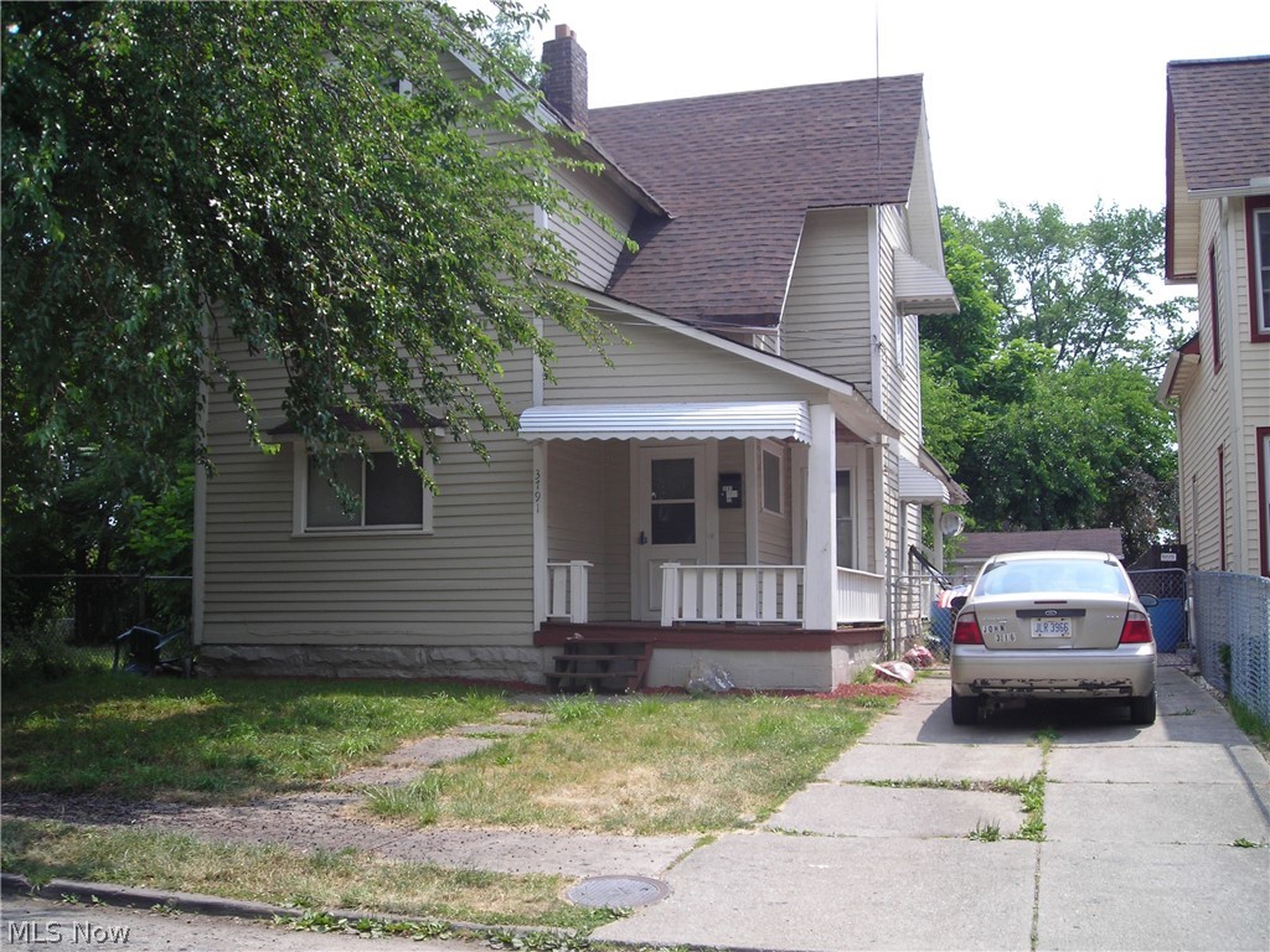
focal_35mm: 38
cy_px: 476
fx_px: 1394
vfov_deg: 37.7
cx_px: 635
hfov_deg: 49.0
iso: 50
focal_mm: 6.3
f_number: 6.4
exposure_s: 1/127
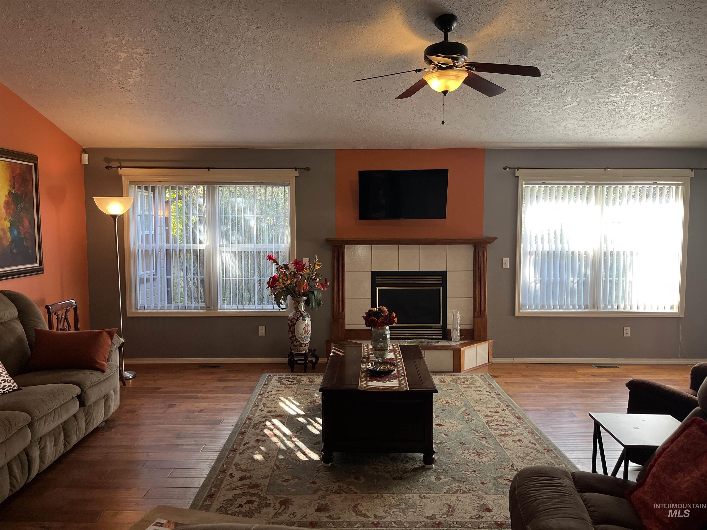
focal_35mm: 26
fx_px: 531
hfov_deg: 67.3
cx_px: 354
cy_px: 265
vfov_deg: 53.1
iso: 125
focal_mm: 5.1
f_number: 1.6
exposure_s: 1/120
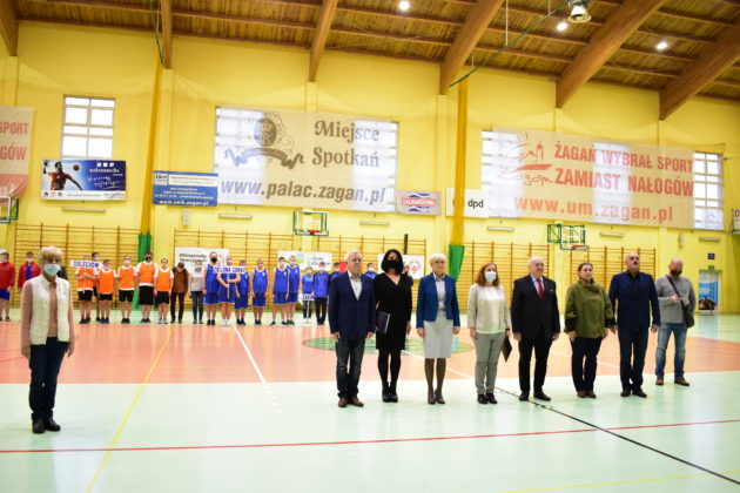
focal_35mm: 30
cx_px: 370
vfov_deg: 43.6
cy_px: 246
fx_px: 617
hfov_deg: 61.9
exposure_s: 1/80
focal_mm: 20
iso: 2000
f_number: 4
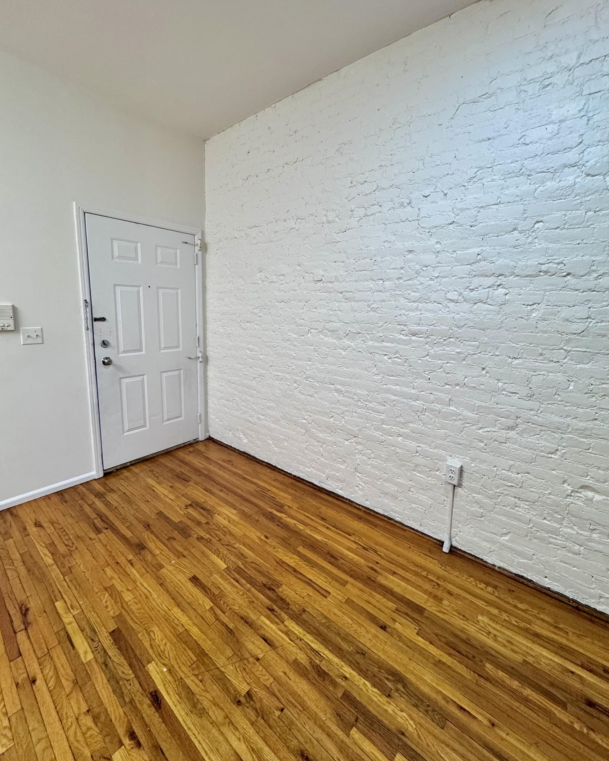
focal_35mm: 15
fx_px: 338
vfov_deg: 96.7
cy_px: 358
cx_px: 306
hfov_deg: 84.0
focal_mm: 2.22
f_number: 2.2
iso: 250
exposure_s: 1/120
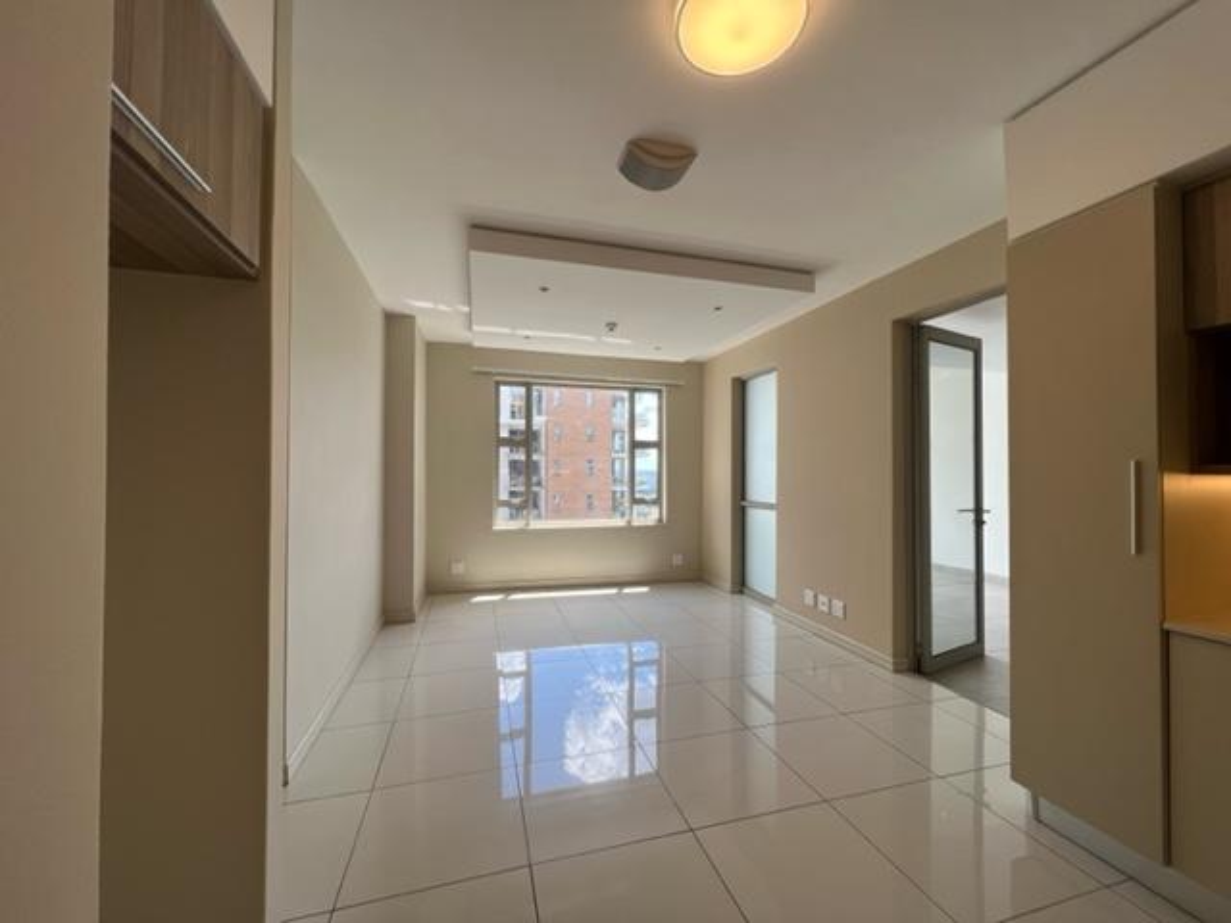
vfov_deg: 89.9
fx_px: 462
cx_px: 616
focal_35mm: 13
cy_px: 462
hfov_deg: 106.2
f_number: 1.8
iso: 32
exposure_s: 1/158
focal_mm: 1.57
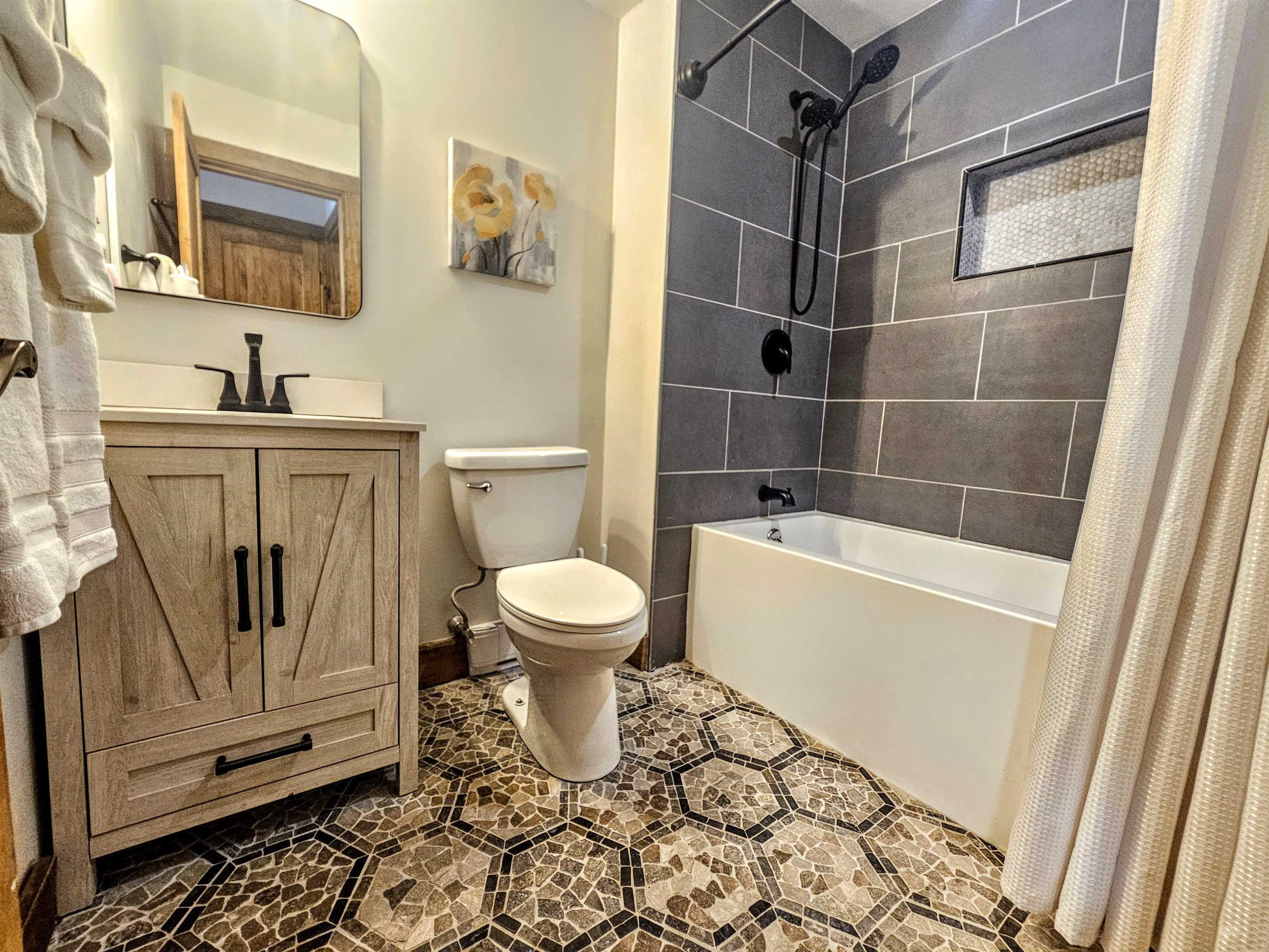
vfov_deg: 89.9
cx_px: 634
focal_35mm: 13
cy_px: 476
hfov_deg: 106.2
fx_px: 477
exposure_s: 1/60
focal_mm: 2.2
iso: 320
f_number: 2.2
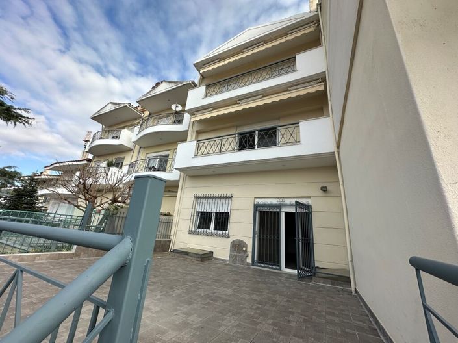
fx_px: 185
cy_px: 172
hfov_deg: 102.1
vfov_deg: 85.6
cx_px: 229
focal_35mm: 14
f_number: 2.2
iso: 50
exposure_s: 1/1006
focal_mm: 2.22
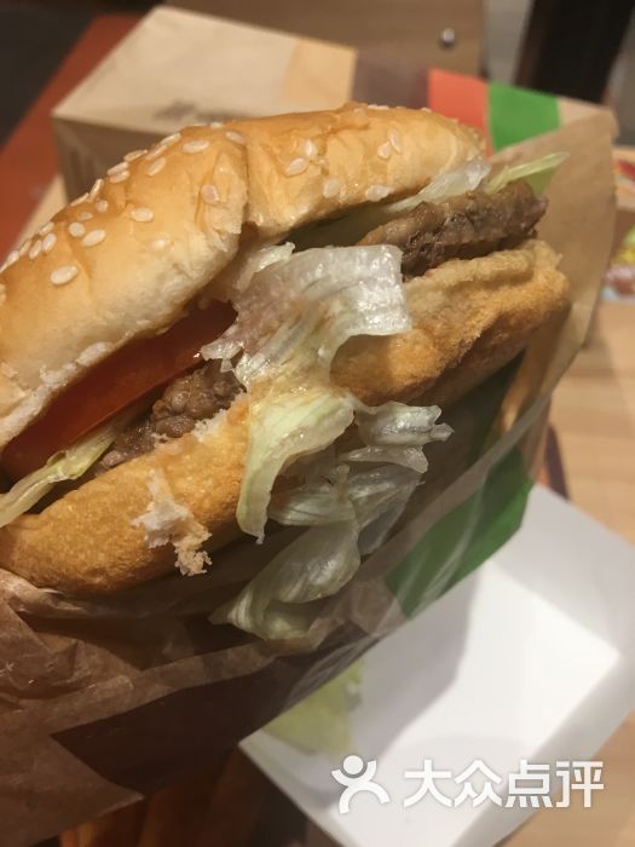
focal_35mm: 29
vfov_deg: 61.7
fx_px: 709
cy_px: 424
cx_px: 318
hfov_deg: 48.2
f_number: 2.2
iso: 40
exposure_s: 1/33
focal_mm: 4.15
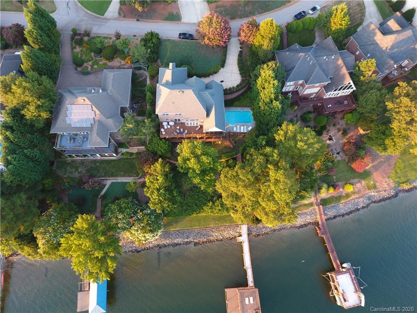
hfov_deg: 81.7
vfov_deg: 66.0
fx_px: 241
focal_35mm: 20
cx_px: 208
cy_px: 156
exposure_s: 1/25
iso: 259
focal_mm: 3.61
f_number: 2.8
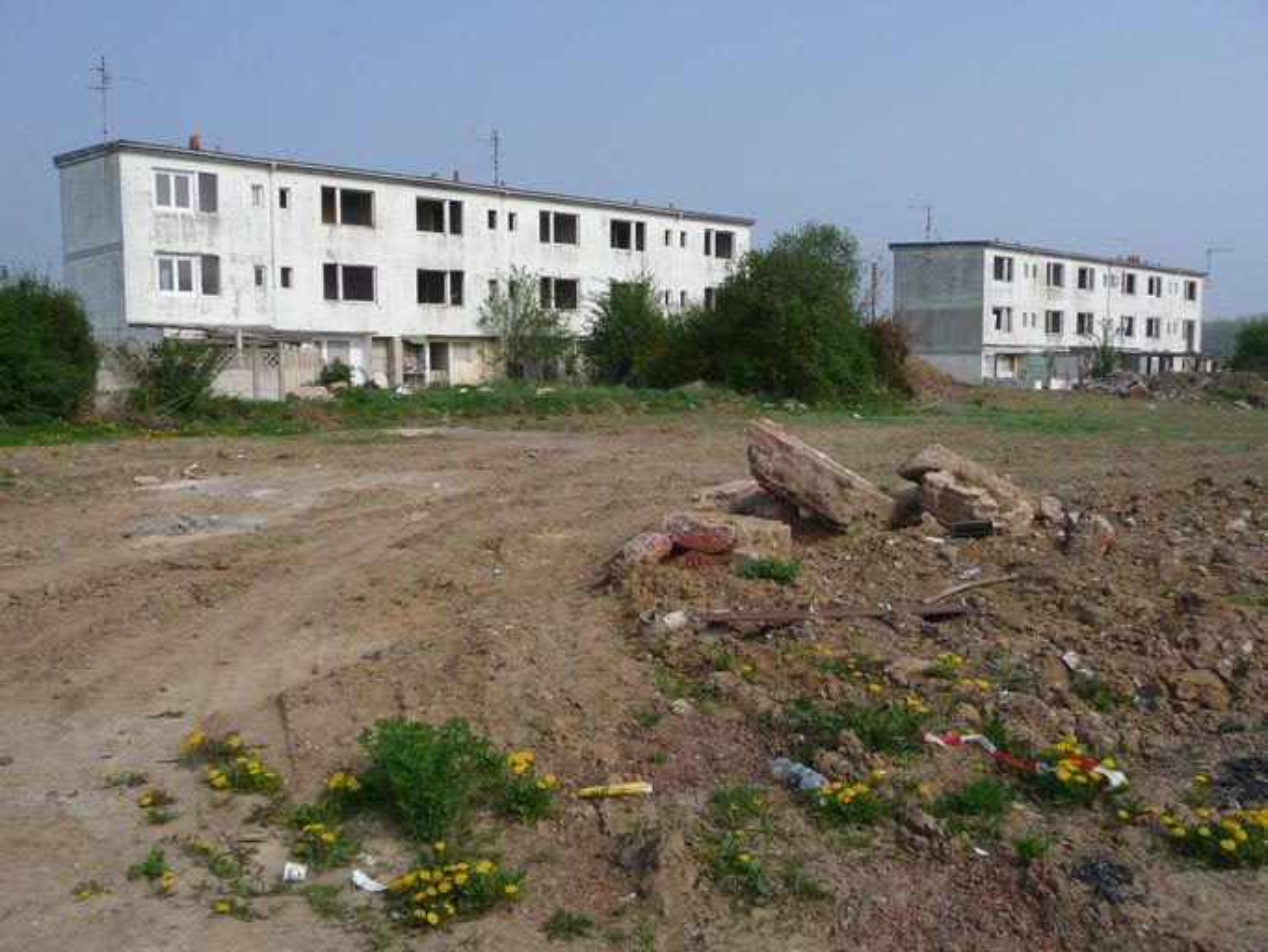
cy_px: 476
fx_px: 1173
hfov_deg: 56.8
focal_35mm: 32
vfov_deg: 44.2
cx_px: 634
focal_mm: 5.3
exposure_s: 1/1300
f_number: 3.5
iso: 100
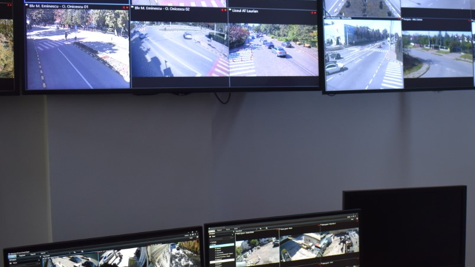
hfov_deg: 45.0
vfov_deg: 26.5
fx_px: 567
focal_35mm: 45
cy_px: 120
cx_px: 302
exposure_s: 1/60
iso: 720
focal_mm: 20
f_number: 4
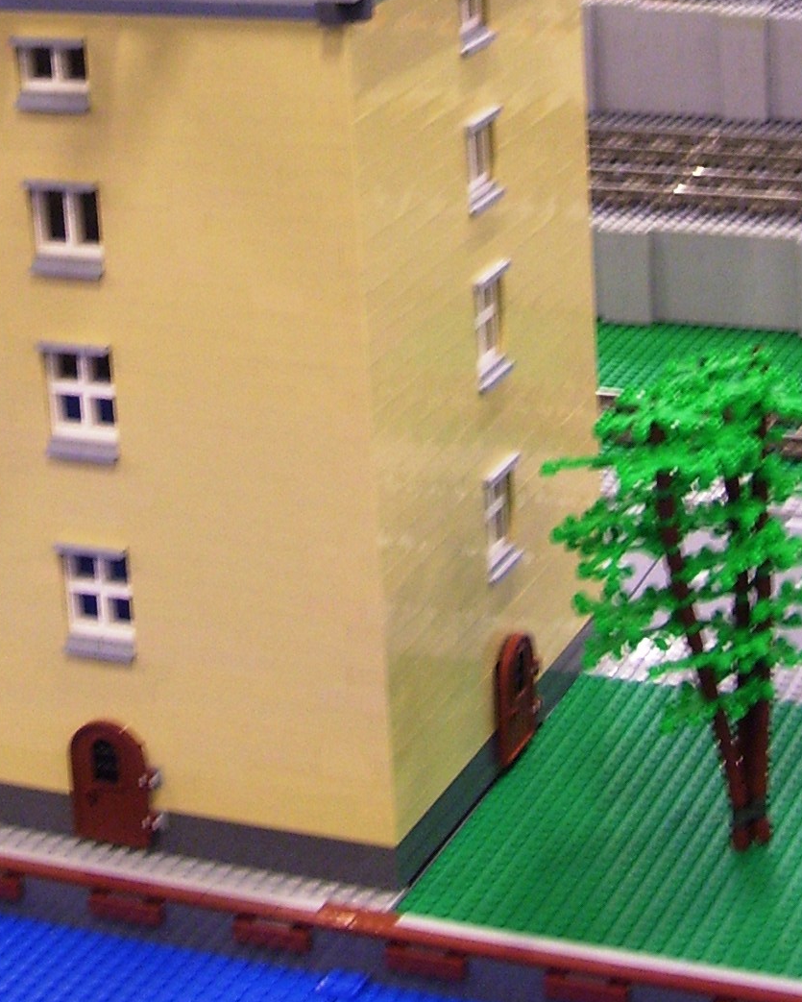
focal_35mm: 97
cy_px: -20
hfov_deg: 15.8
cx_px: 262
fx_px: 2877
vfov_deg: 19.2
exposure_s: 1/10
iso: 160
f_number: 3
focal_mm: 7.6
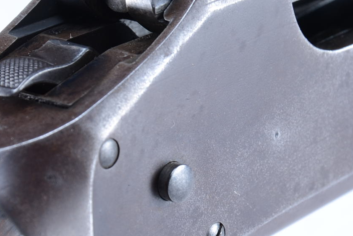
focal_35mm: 272
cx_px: 284
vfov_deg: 5.1
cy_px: 66
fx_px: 2667
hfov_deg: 7.6
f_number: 8
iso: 100
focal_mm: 62
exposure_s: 1/100
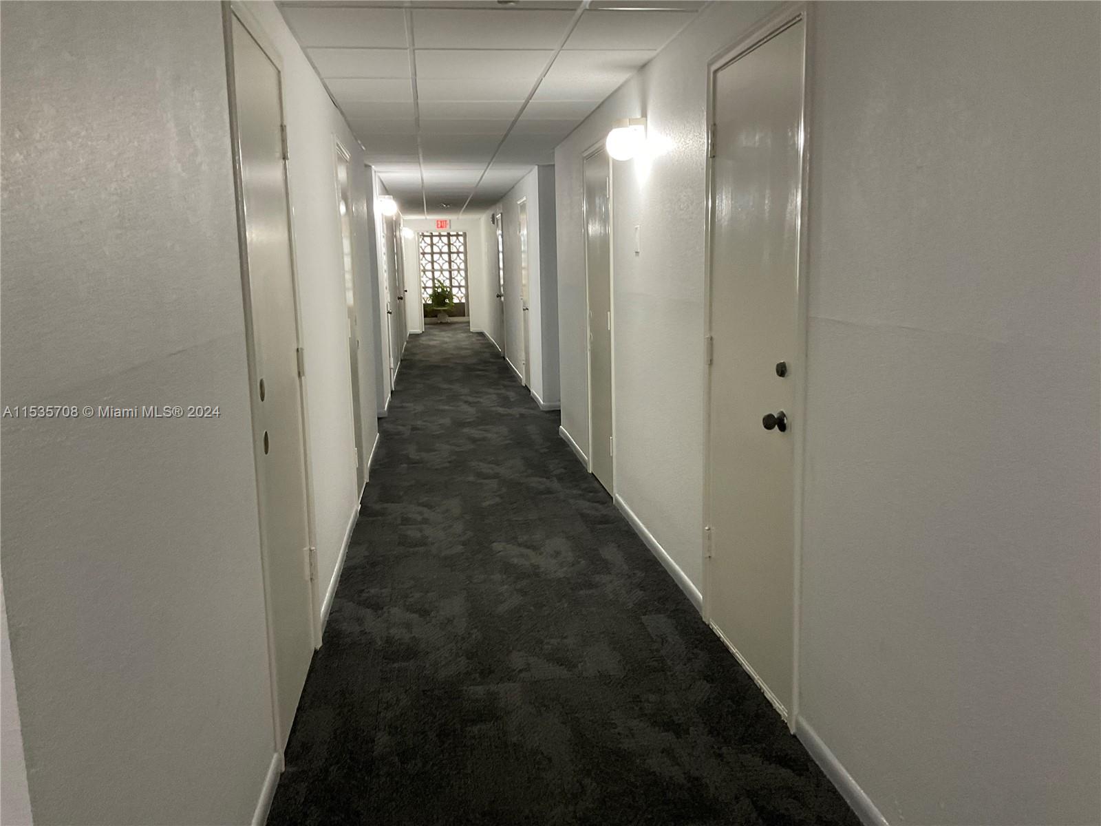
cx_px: 550
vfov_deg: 48.2
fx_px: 922
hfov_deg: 61.7
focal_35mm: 29
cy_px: 413
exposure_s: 1/60
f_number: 1.8
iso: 200
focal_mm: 3
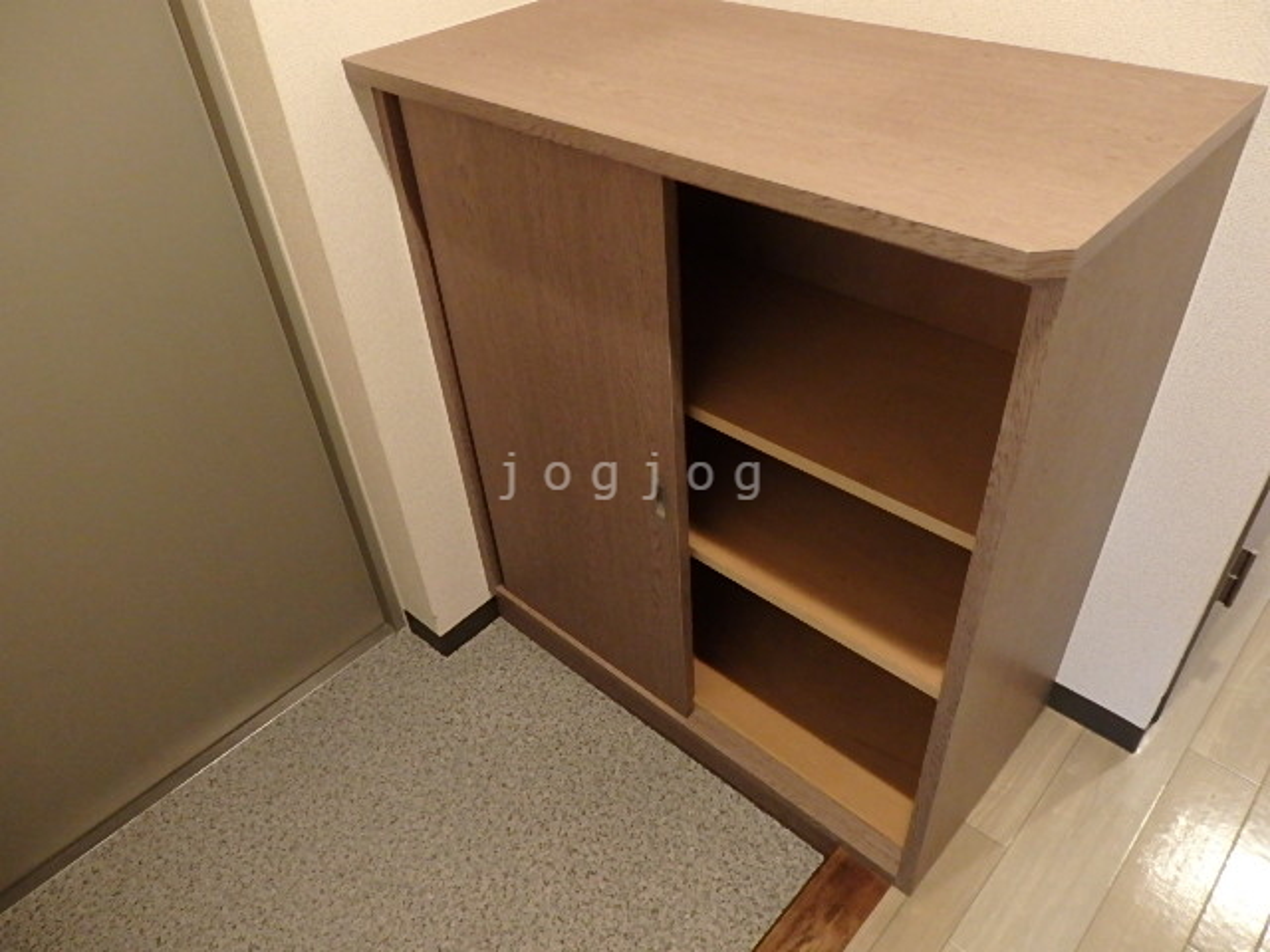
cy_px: 476
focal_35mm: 25
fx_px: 917
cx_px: 635
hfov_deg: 69.4
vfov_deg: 54.9
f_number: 3
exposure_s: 1/15
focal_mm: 4.5
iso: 800
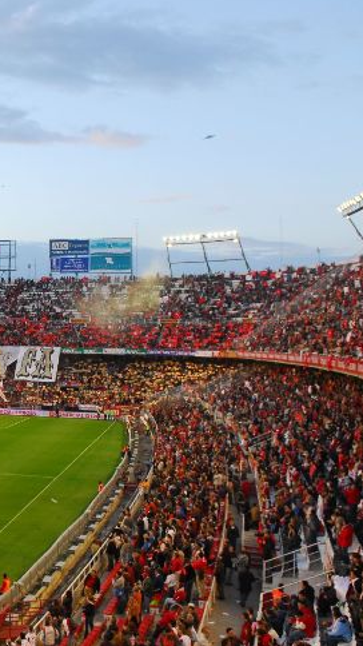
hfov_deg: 26.7
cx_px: -41
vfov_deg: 49.6
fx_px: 699
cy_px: 320
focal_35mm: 41
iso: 320
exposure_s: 1/80
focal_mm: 17
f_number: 4.5
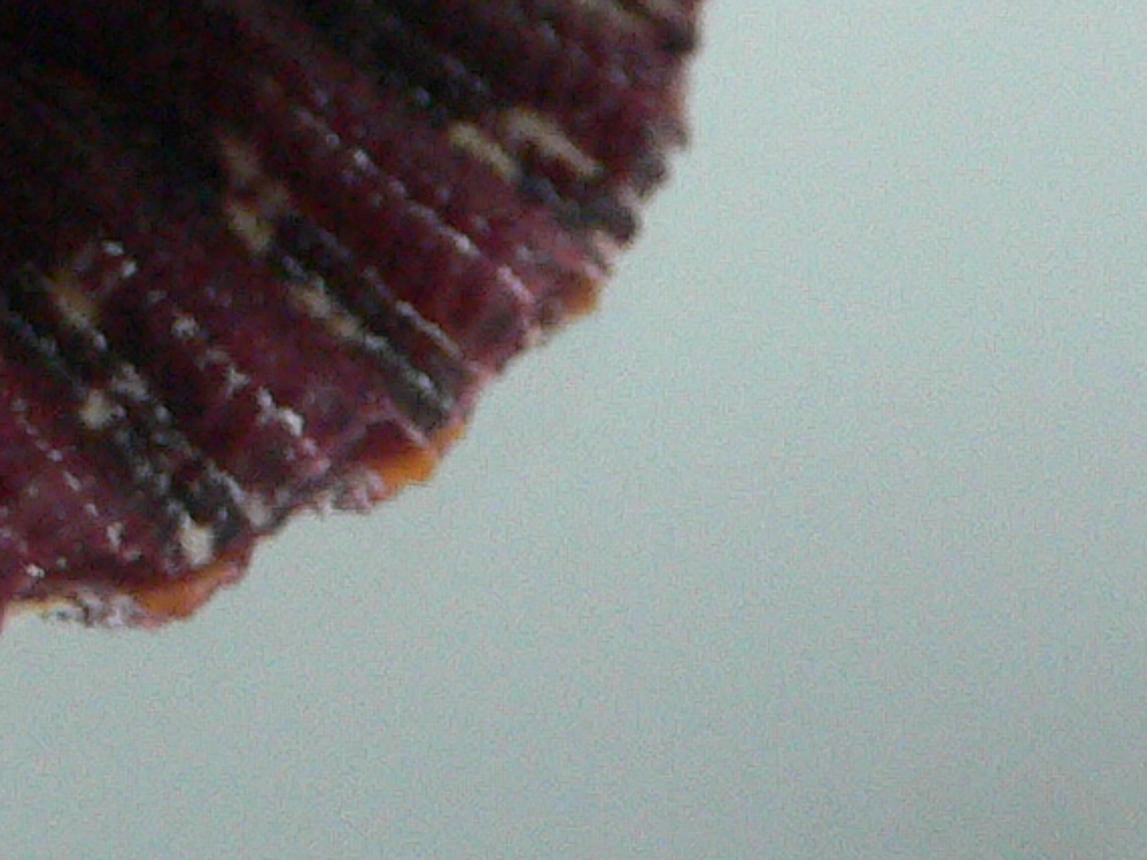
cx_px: -411
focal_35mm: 124
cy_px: -624
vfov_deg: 11.2
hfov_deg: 15.1
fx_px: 4110
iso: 200
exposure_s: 1/40
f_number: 2.8
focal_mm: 4.6
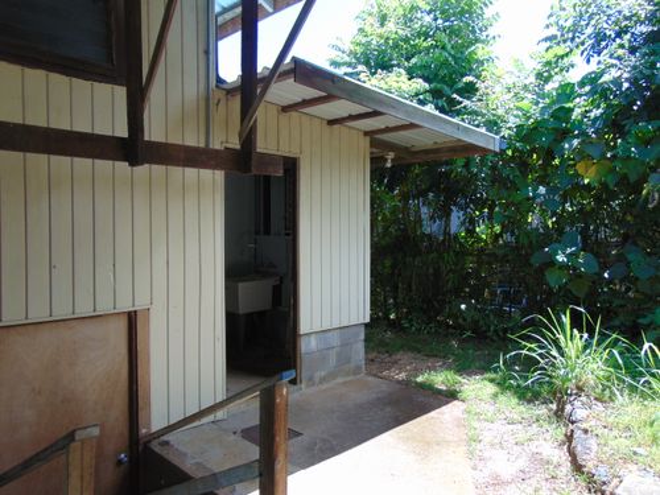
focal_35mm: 25
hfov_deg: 69.4
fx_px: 477
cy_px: 248
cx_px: 330
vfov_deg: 54.9
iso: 80
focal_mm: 4.5
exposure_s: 1/200
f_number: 3
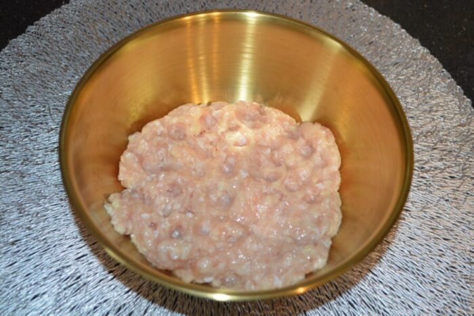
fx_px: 632
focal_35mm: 48
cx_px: 237
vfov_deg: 28.1
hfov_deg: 41.1
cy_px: 158
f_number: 4.8
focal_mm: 32
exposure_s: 1/60
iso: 1800
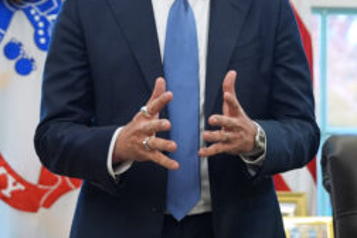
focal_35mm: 126
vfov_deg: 10.9
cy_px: 105
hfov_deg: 15.9
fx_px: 1249
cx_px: 368
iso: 2000
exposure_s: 1/250
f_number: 2.8
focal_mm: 47
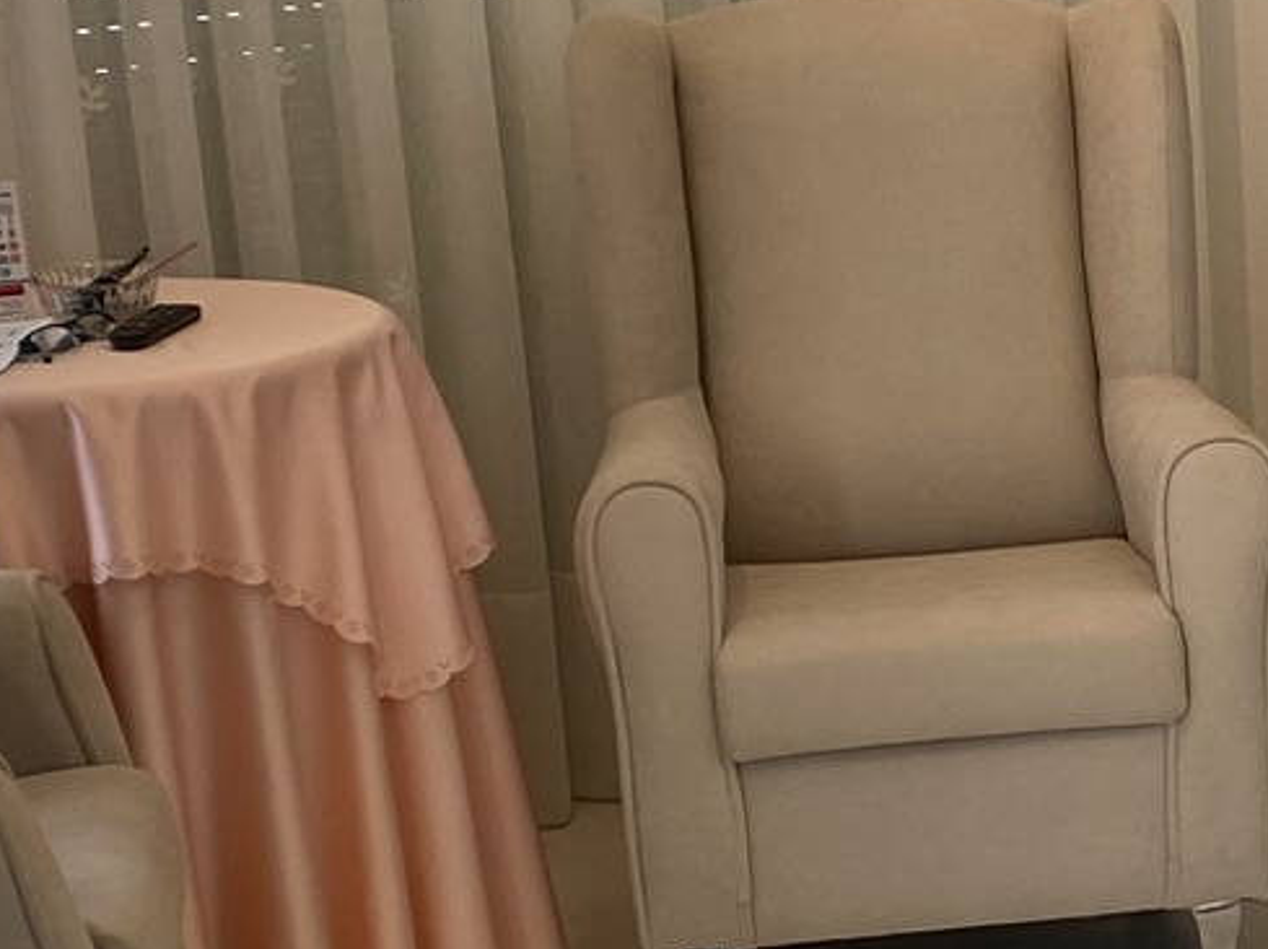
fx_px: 3990
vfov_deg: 13.5
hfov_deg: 17.3
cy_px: 687
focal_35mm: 109
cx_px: 1462
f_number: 1.8
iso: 50
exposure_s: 1/100
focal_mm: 4.25
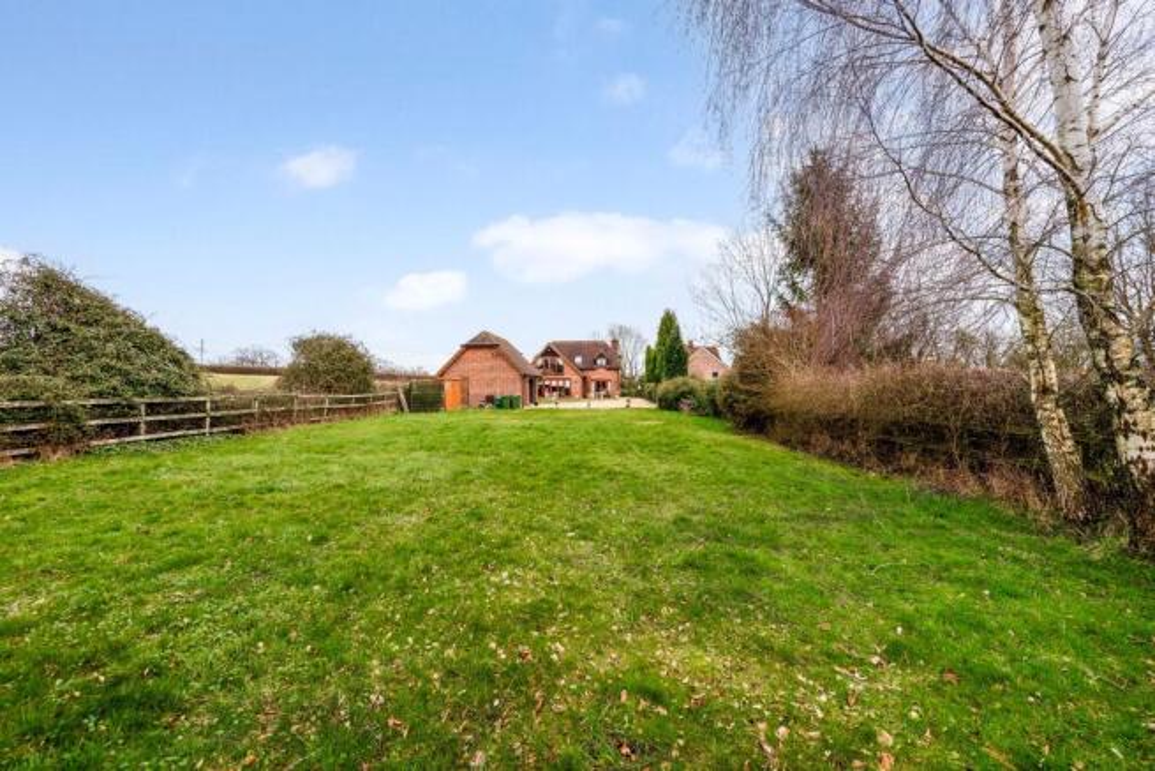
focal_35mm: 14
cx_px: 578
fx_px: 449
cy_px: 386
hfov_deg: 104.2
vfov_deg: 81.2
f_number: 8
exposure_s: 1/60
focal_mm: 14
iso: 250
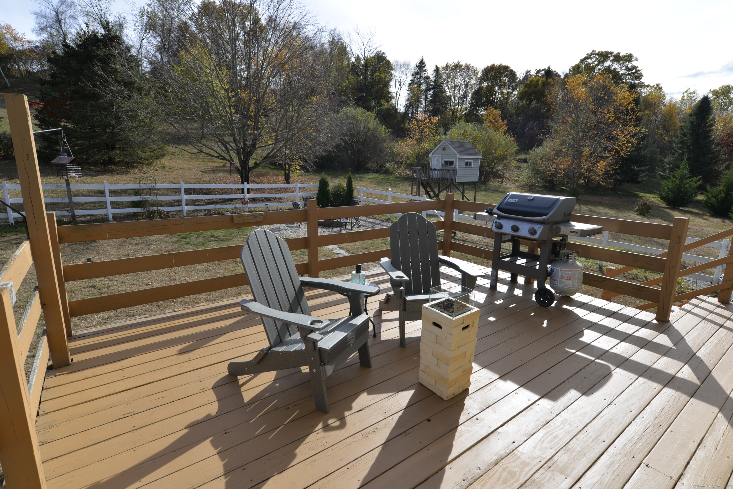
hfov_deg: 90.0
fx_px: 366
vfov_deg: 67.4
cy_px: 244
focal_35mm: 18
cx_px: 366
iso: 100
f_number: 9
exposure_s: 1/320
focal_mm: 18
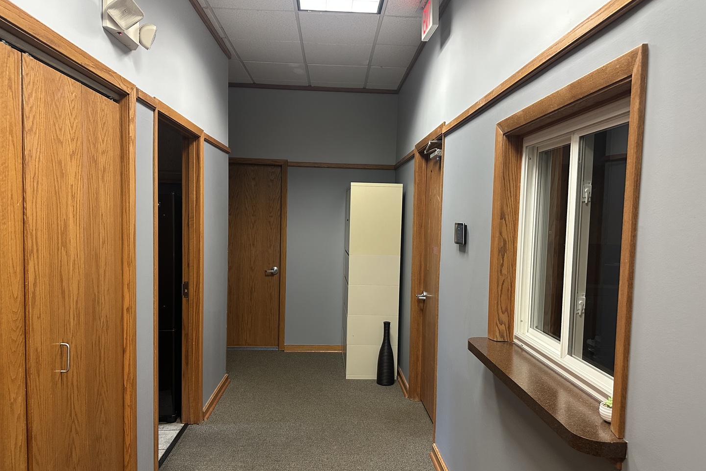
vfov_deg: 51.3
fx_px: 490
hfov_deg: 71.5
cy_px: 248
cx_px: 353
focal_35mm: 25
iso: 320
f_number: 1.78
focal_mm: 6.86
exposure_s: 1/60
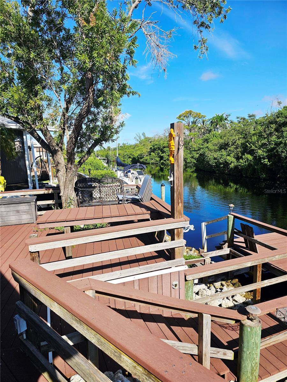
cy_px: 191
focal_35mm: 23
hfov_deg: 58.9
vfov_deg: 73.9
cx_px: 144
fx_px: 254
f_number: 1.7
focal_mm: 6.3
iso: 10
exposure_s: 1/833
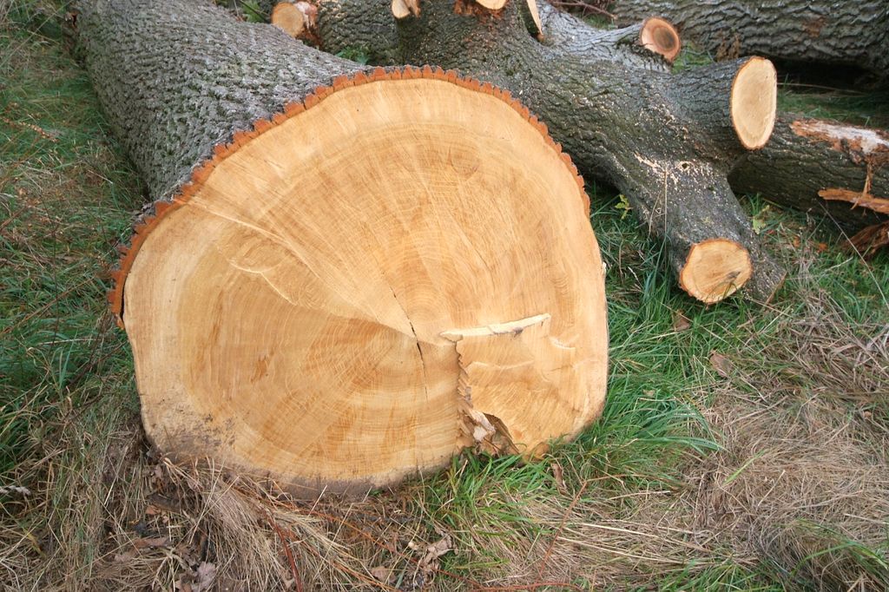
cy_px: 296
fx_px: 741
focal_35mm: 30
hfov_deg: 61.9
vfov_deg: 43.6
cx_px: 444
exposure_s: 1/45
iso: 800
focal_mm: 20
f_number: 5.6
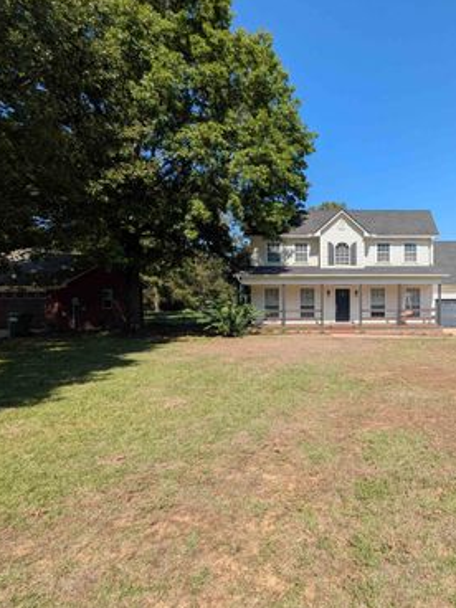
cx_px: 352
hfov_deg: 63.8
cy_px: 303
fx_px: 334
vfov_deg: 84.7
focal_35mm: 19
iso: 44
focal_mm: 1.83
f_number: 2.2
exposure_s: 1/1783
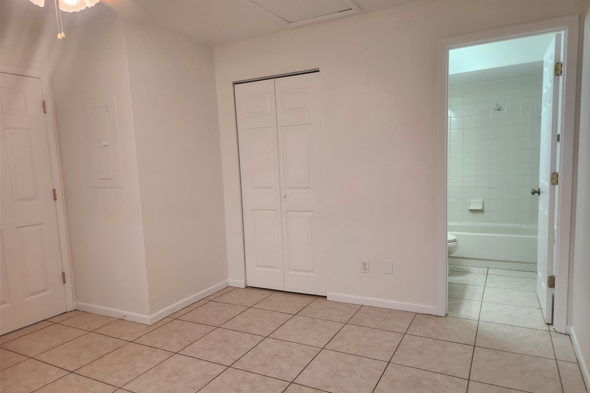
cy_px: 205
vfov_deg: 53.1
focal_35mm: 24
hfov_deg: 73.8
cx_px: 295
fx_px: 393
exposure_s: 1/120
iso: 125
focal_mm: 5.4
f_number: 1.8
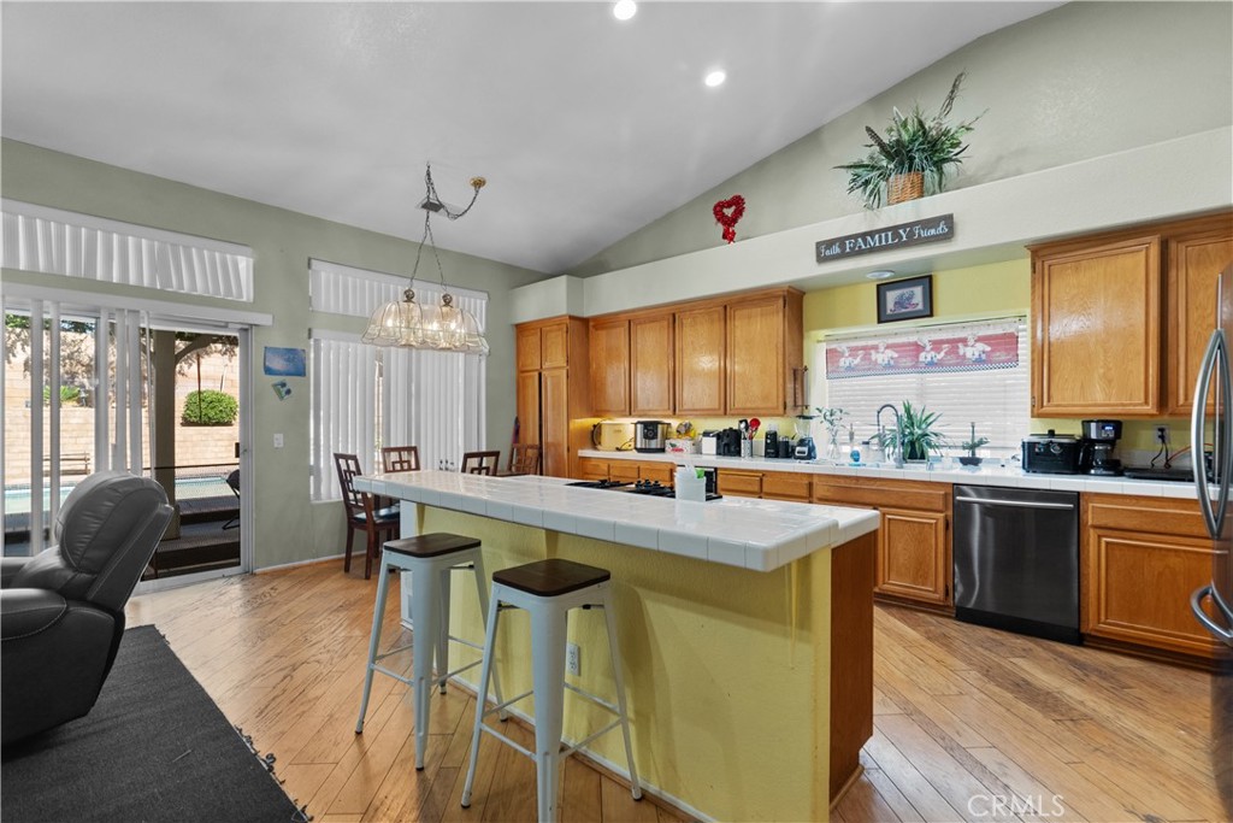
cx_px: 616
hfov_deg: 96.7
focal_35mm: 16
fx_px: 548
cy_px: 412
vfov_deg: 73.8
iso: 2000
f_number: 8
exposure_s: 1/4
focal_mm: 16
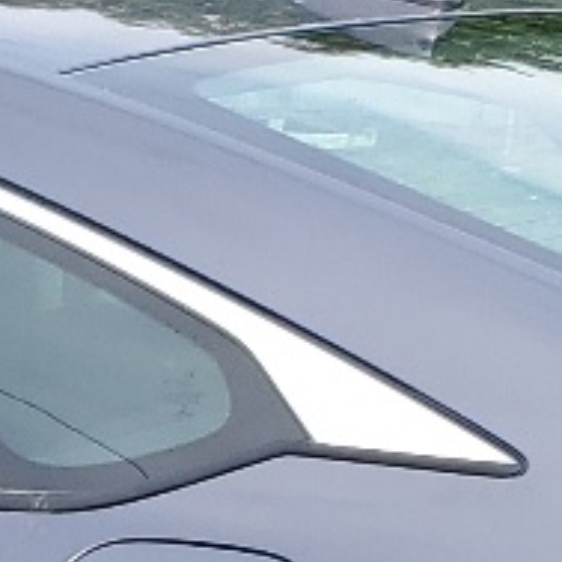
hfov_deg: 8.8
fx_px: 3582
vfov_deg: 8.7
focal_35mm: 195
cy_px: 904
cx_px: -244
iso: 50
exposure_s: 1/909
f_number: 1.5
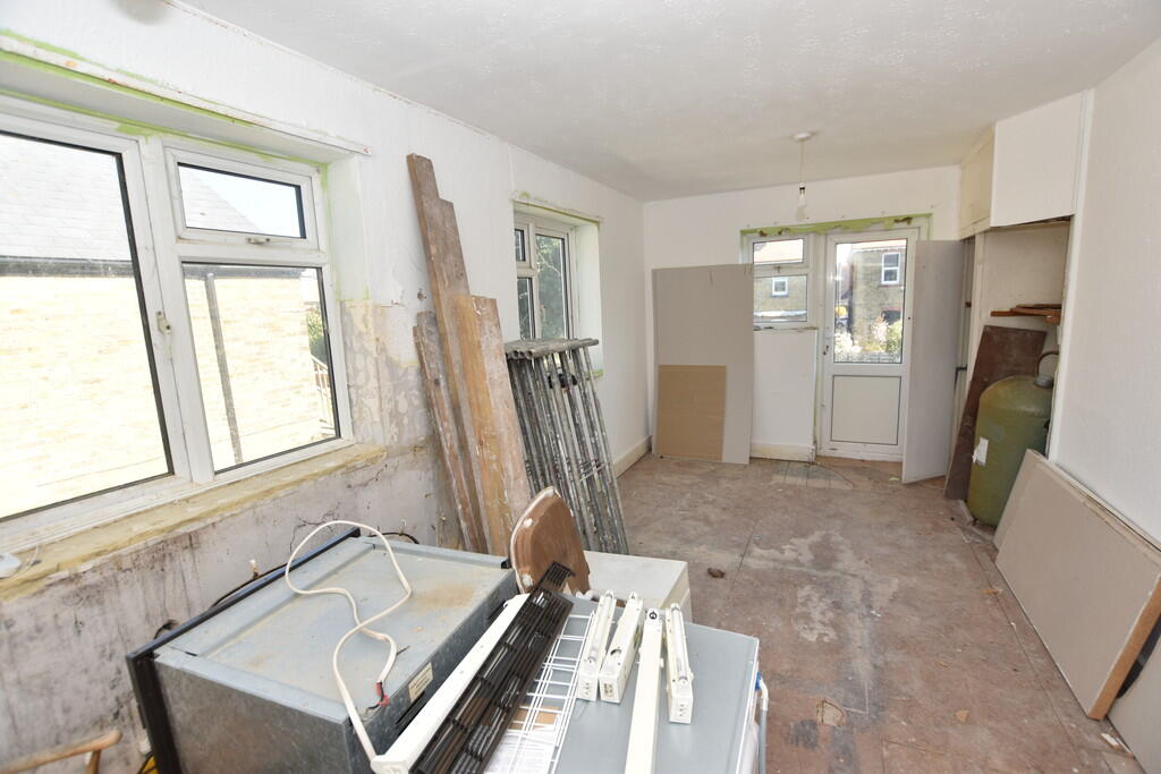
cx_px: 580
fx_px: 484
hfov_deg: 100.4
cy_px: 387
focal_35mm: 15
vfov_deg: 77.3
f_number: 5
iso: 180
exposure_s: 1/200
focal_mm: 10
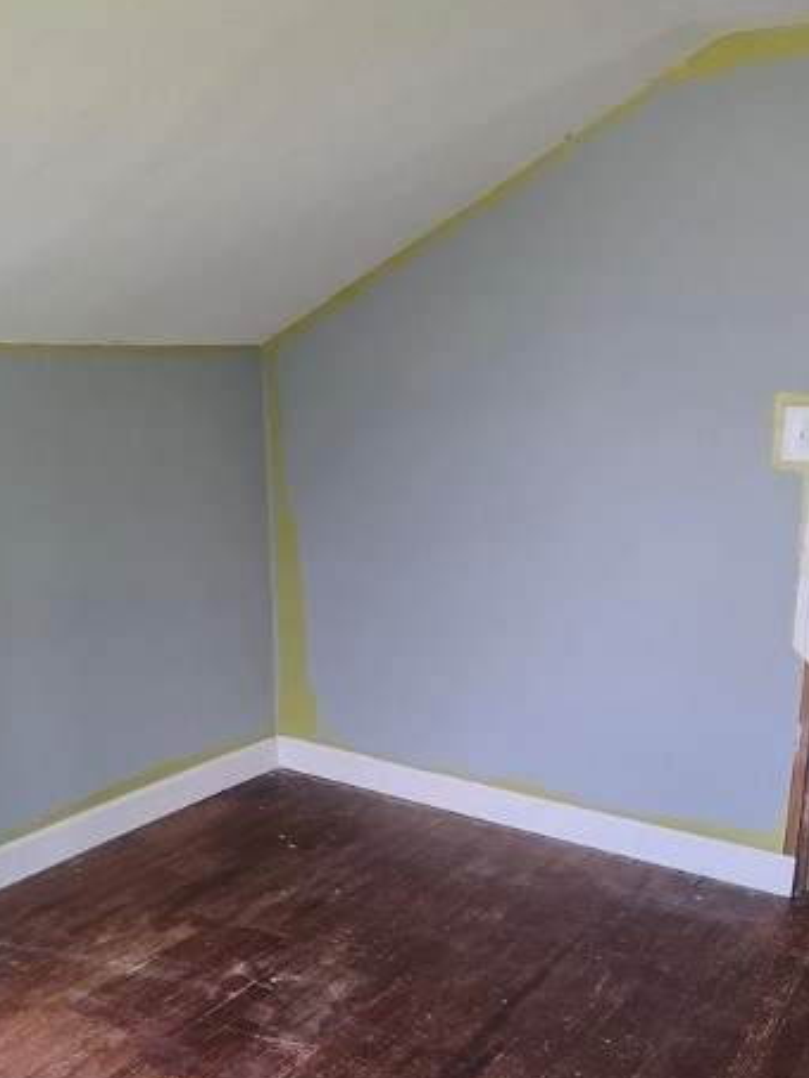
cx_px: 278
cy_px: 714
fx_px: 1215
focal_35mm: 39
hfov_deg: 36.5
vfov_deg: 47.1
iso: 160
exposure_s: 1/120
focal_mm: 6.3
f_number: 1.7
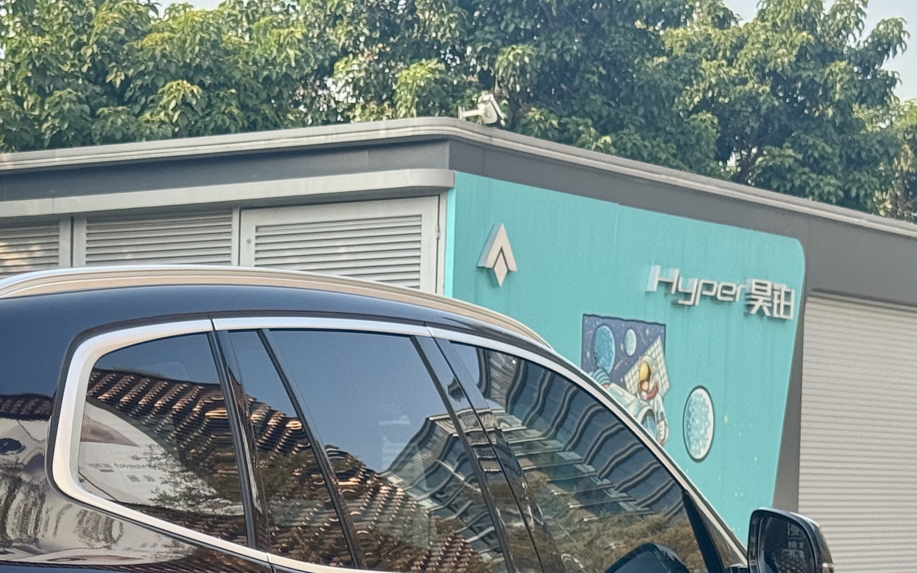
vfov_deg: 11.5
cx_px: 26
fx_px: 2799
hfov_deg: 18.2
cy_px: 677
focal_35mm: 112
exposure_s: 1/783
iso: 64
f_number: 1.78
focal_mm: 6.76
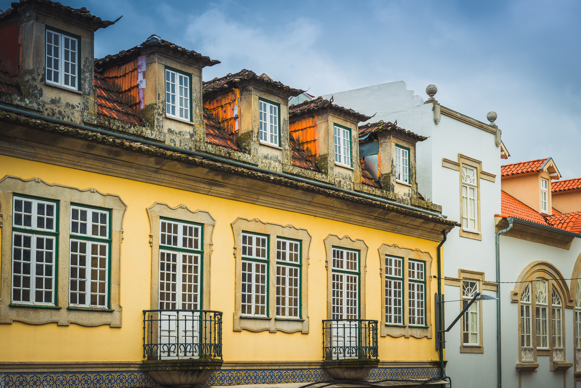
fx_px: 1001
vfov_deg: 21.9
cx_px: 290
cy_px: 194
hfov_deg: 32.4
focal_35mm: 62
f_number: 8
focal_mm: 62
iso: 100
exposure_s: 1/250
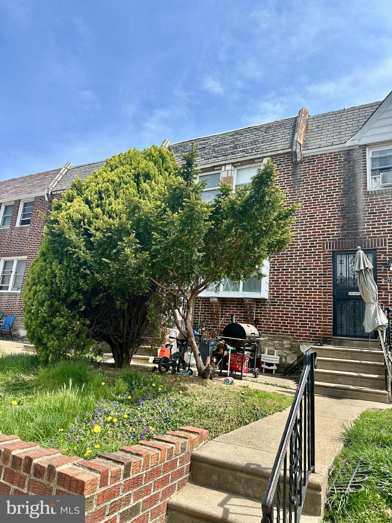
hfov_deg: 56.8
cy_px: 262
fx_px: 362
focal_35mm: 24
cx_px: 196
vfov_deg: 71.6
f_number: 1.78
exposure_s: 1/2967
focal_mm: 6.86
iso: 80
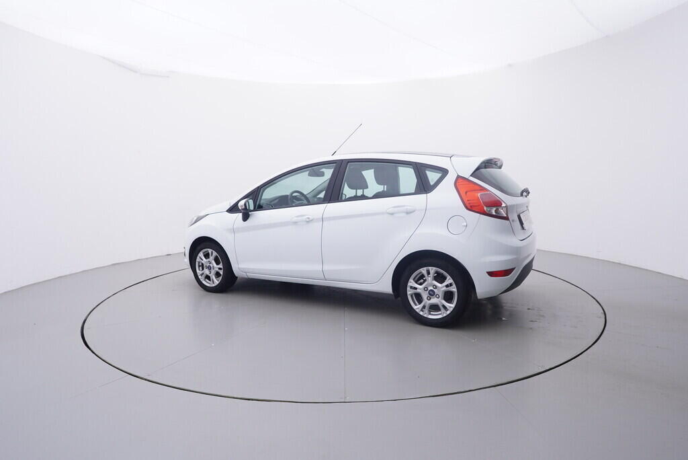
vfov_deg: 56.2
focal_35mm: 22
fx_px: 430
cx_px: 344
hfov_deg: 77.3
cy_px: 230
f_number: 5
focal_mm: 15
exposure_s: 1/80
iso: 200
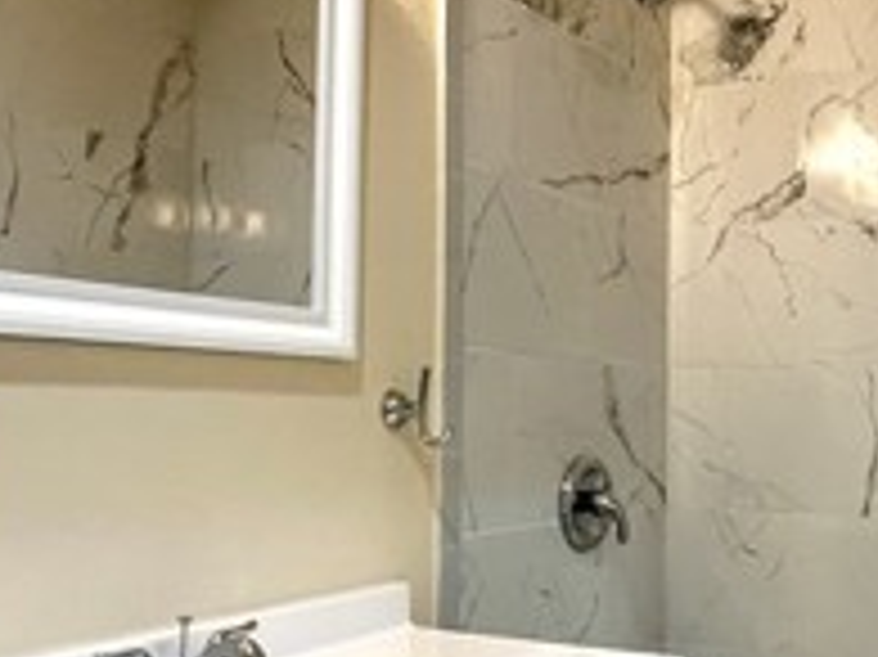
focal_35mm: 46
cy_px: 400
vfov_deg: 31.4
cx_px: 671
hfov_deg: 40.0
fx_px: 1166
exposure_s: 1/120
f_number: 2.2
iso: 250
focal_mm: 2.22
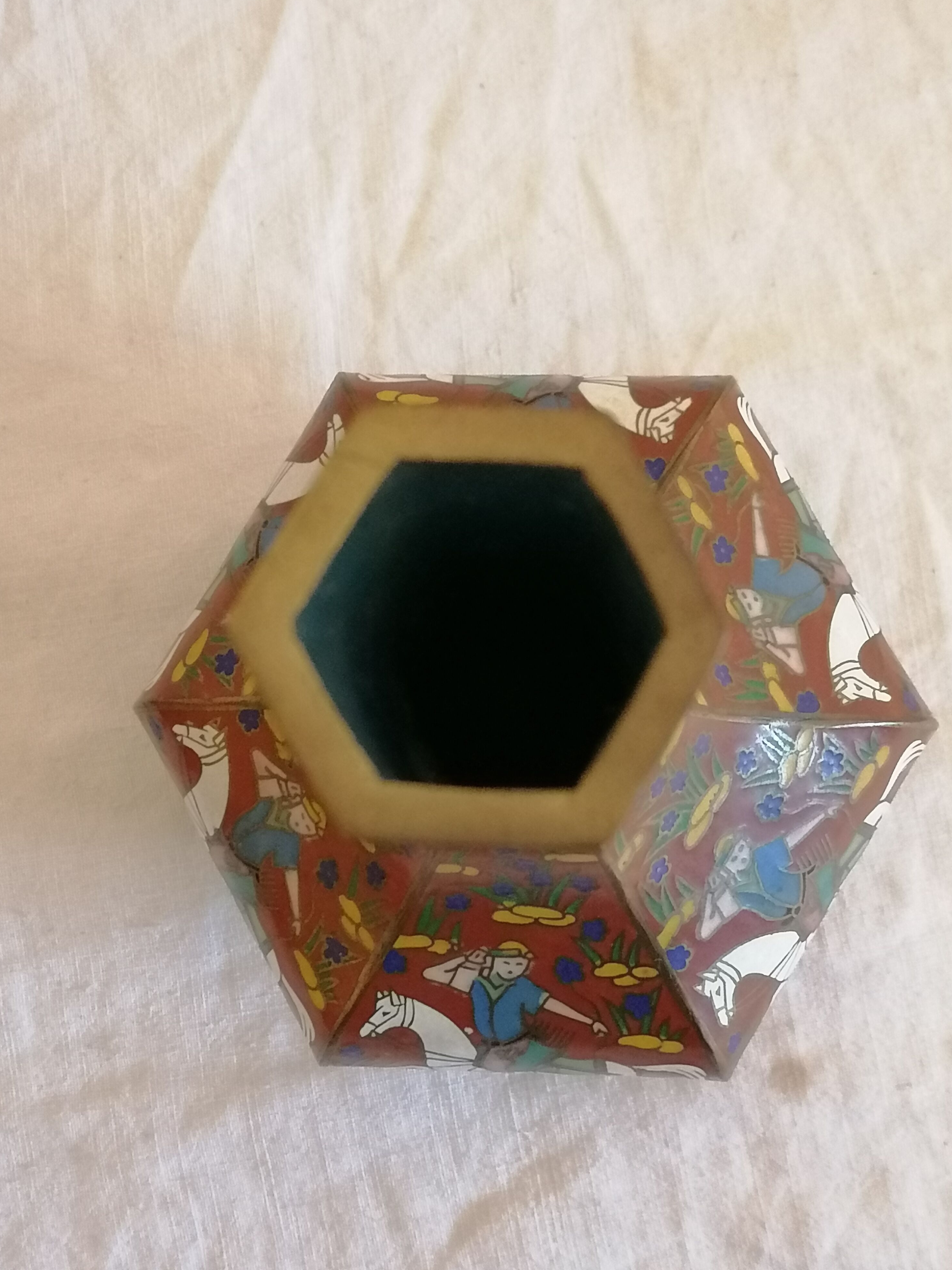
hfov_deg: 24.8
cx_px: 471
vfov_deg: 32.7
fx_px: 2163
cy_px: 631
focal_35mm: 59
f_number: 1.8
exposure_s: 1/33.3
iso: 1250
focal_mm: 5.4
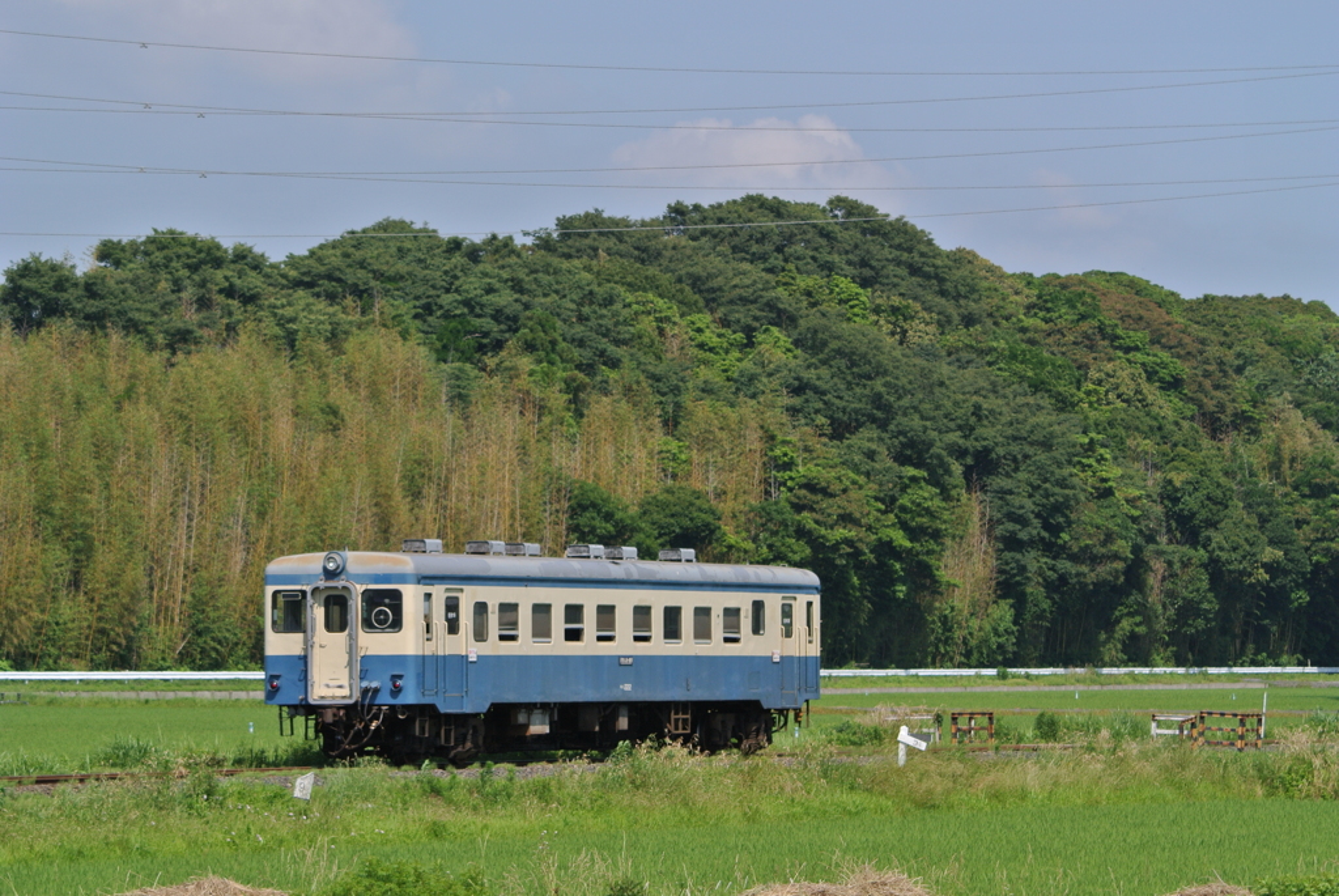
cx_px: 670
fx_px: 7223
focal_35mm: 194
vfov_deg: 7.1
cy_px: 448
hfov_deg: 10.6
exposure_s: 1/640
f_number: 5.6
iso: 100
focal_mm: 72
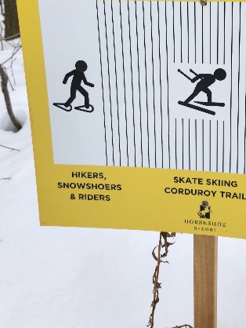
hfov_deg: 32.0
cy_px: 81
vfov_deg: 41.6
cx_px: 199
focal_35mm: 44
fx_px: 416
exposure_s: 1/256
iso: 25
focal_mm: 5.54
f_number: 1.8
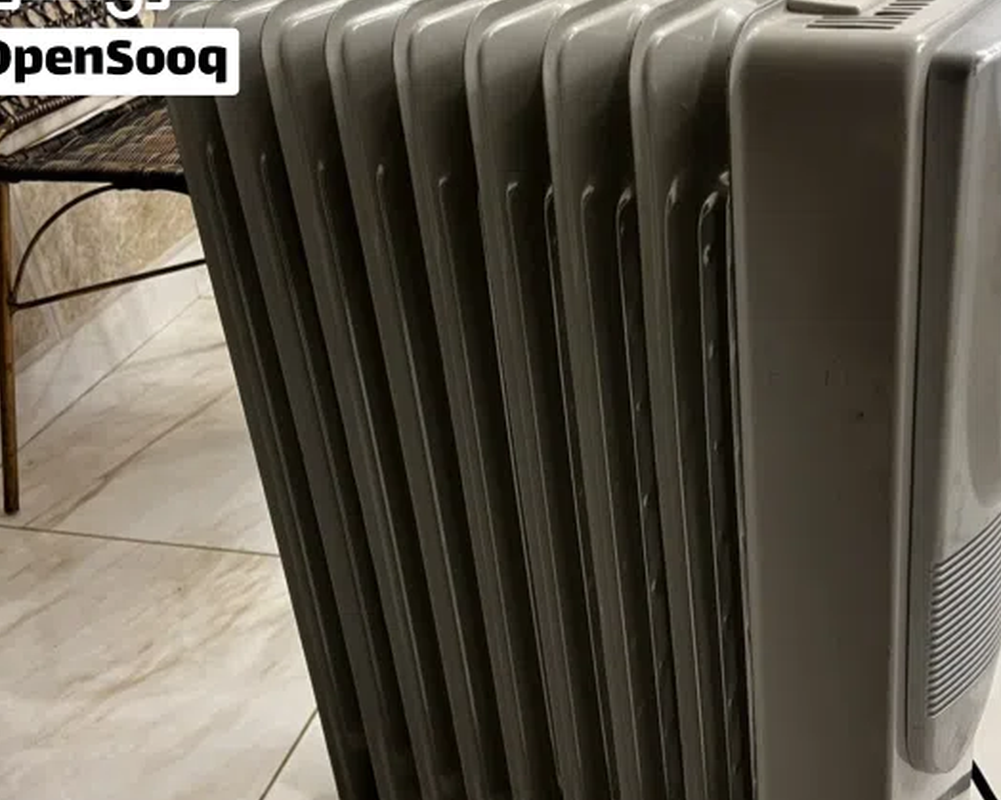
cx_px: 527
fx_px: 918
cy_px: 370
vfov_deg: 47.1
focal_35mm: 31
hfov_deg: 57.2
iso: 250
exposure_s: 1/50
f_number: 1.5
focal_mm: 5.7
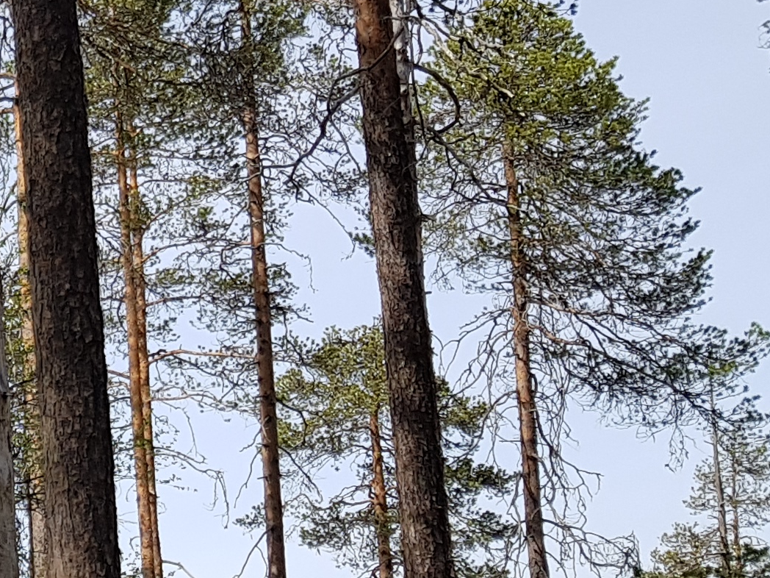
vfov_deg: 14.7
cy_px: 468
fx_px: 2224
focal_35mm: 100
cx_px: -552
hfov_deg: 16.8
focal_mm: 4.2
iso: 40
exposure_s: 1/1416
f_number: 1.7
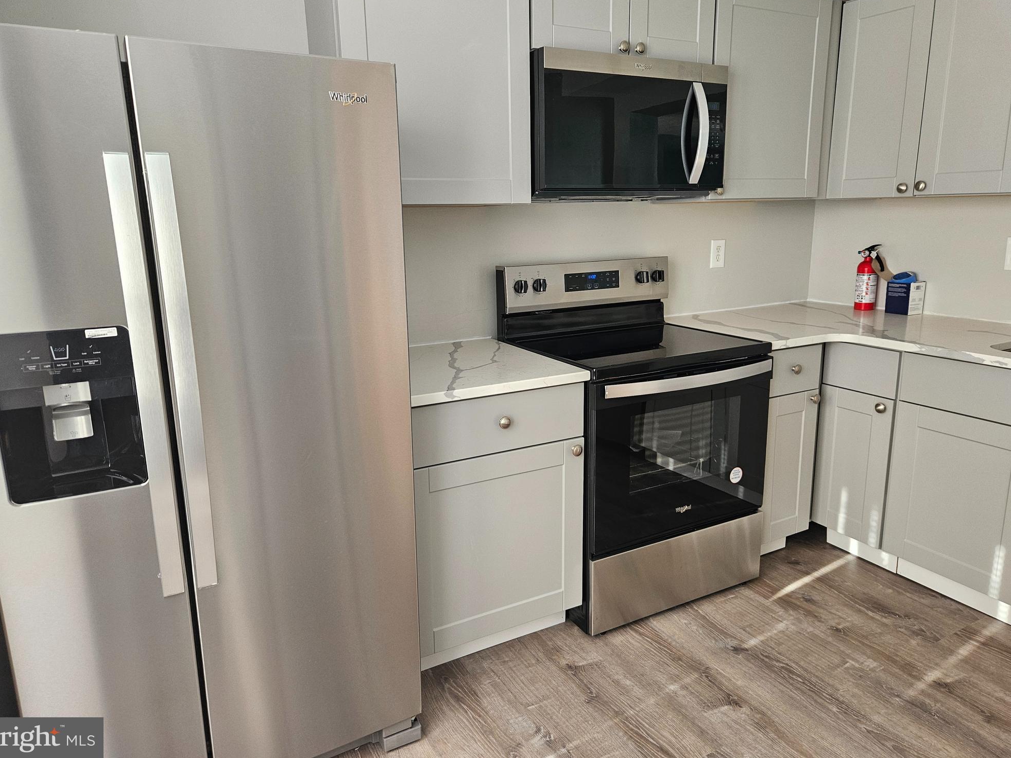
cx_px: 502
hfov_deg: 71.6
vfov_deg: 56.8
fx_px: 701
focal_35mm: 24
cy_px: 364
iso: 125
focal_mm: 5.4
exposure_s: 1/120
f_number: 1.8
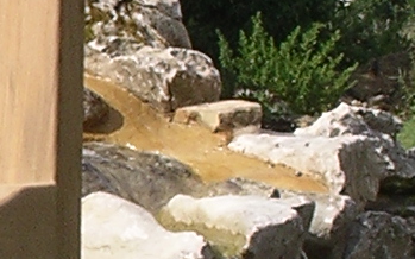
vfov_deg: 3.2
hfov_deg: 5.0
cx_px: -533
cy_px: 210
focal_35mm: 409
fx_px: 4625
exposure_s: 1/387
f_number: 5.6
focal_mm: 10.9
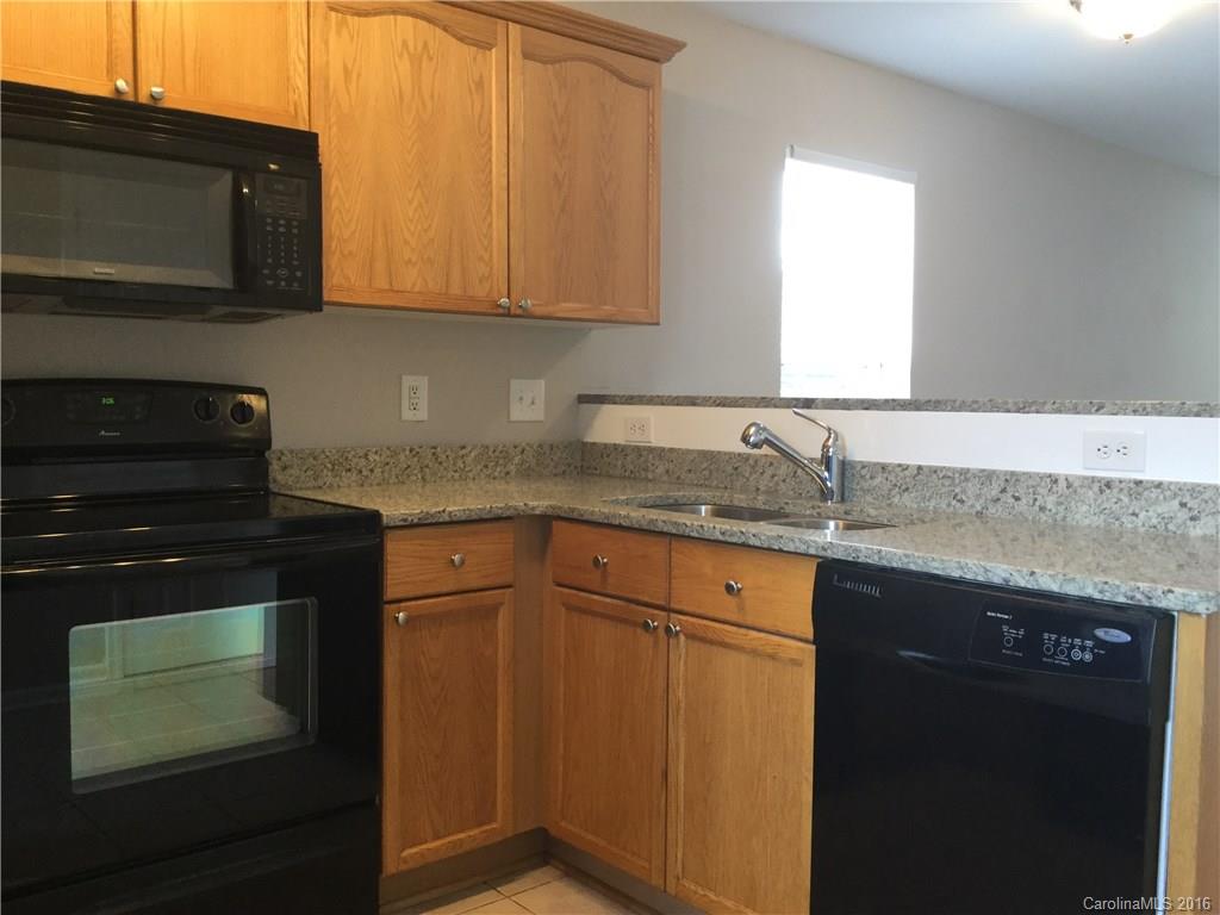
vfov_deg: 45.4
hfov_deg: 58.4
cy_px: 458
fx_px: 1093
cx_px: 610
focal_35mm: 31
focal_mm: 3.3
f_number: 2.4
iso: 64
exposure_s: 1/30
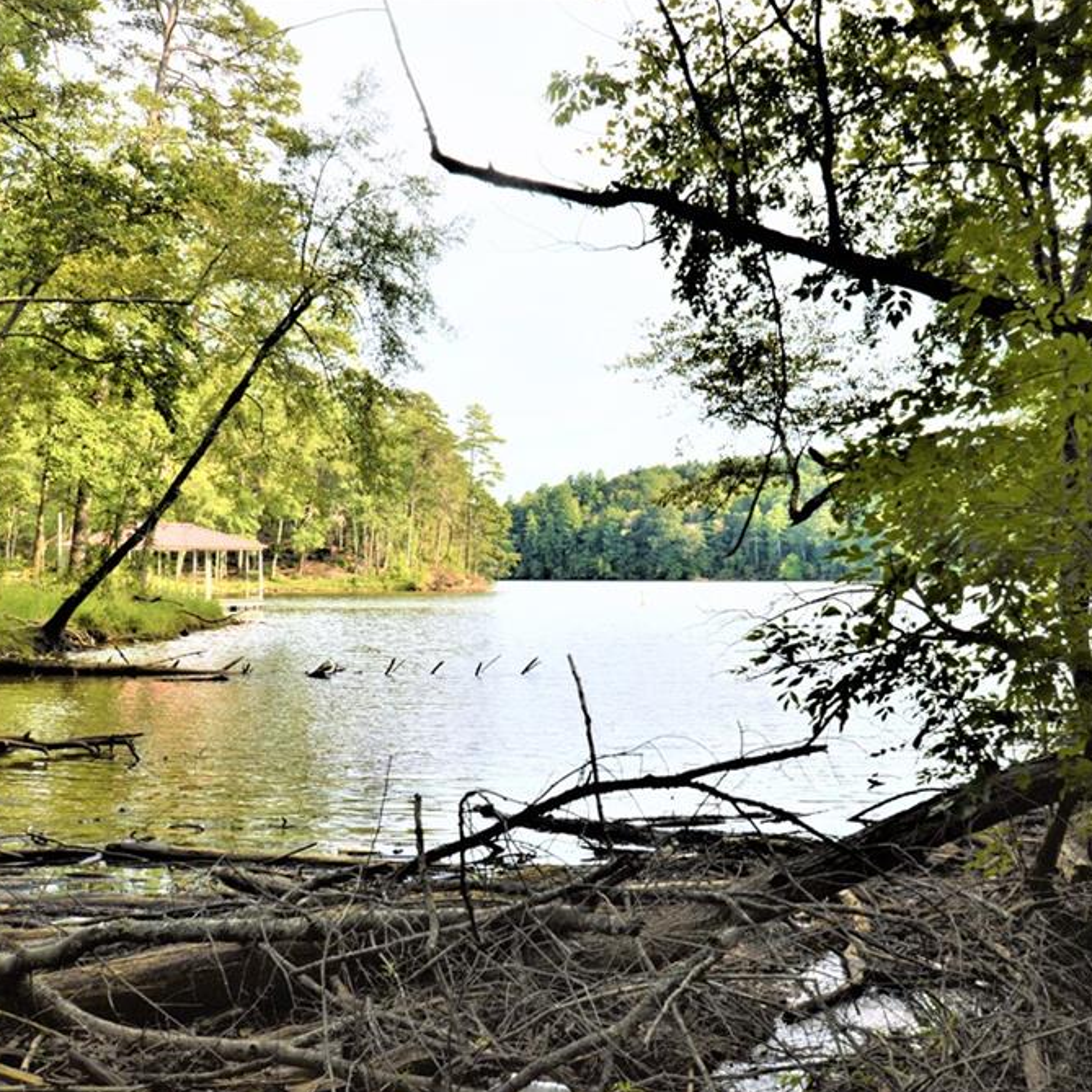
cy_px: 547
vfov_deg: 42.8
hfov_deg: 42.7
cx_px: 630
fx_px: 1392
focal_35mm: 39
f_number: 7.1
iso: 100
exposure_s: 1/200
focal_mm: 20
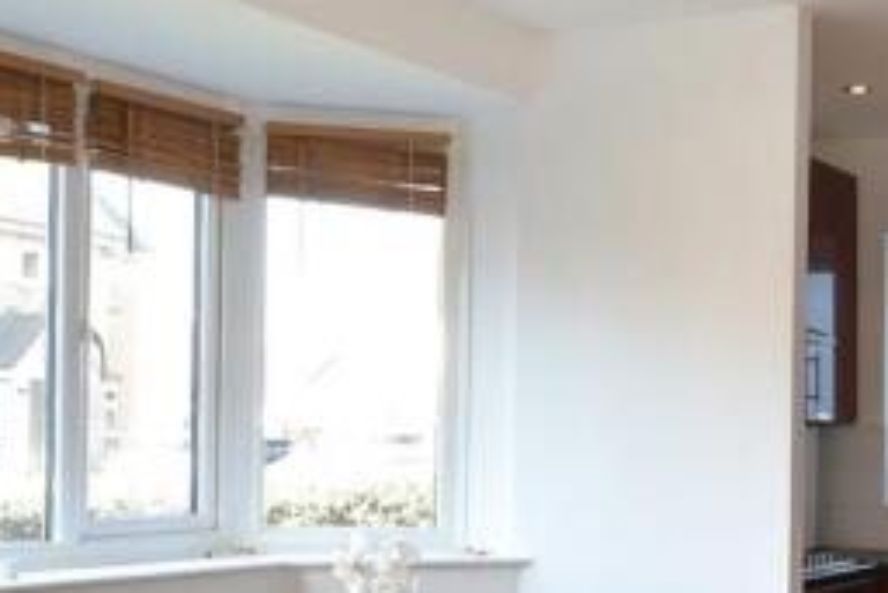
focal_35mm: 60
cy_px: 435
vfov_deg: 22.5
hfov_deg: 32.5
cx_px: 711
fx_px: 1481
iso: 100
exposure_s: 1/5
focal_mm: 10
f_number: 8
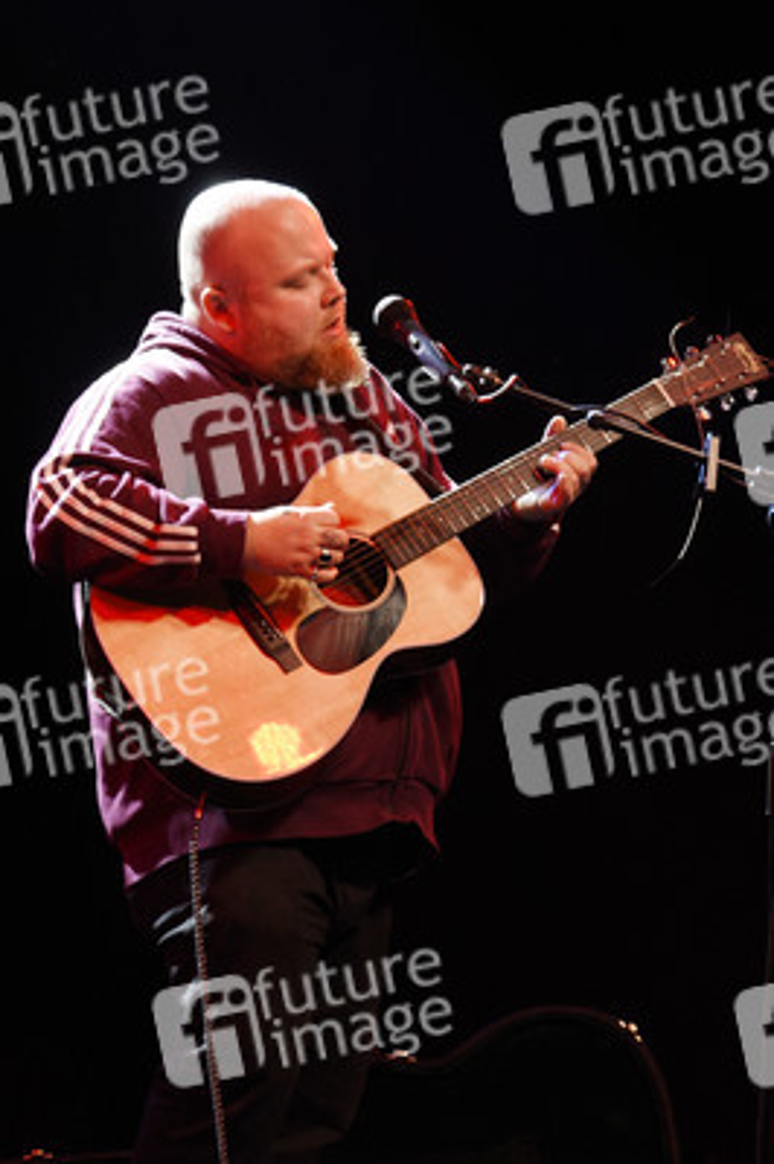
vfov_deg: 17.1
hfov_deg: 11.4
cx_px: 387
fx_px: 3876
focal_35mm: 120
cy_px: 582
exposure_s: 1/80
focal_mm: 120
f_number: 5.6
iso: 320
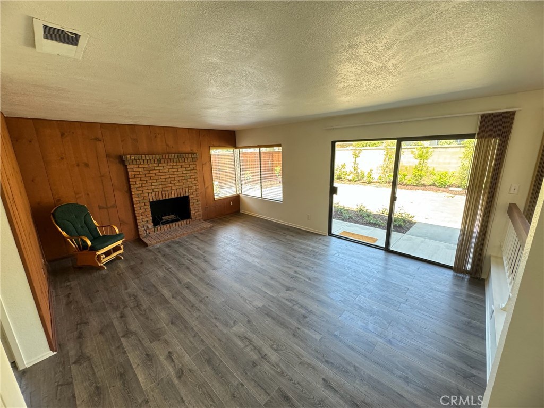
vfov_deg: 85.7
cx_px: 272
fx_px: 220
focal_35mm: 14
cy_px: 204
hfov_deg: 102.1
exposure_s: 1/94
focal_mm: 2.22
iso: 320
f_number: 2.2
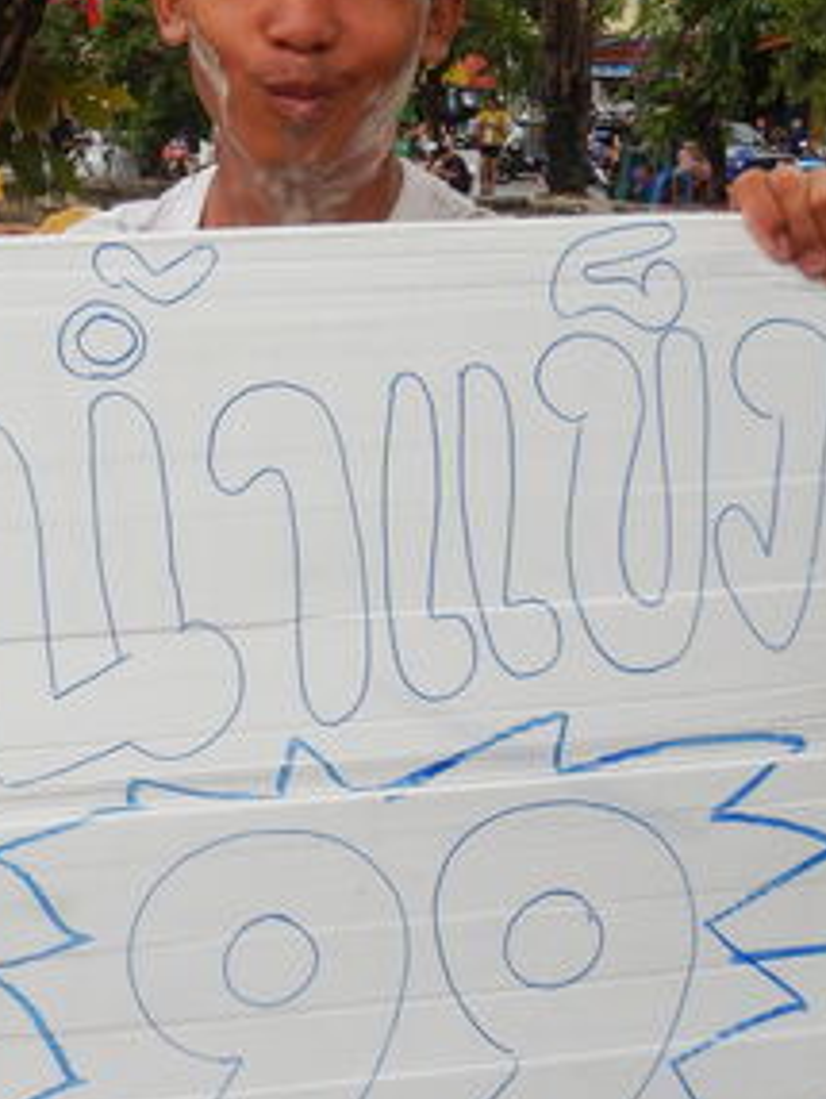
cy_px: 834
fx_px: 3908
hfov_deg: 12.0
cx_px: 50
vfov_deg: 15.9
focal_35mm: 123
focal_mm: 7.8
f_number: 4.3
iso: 125
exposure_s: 1/250
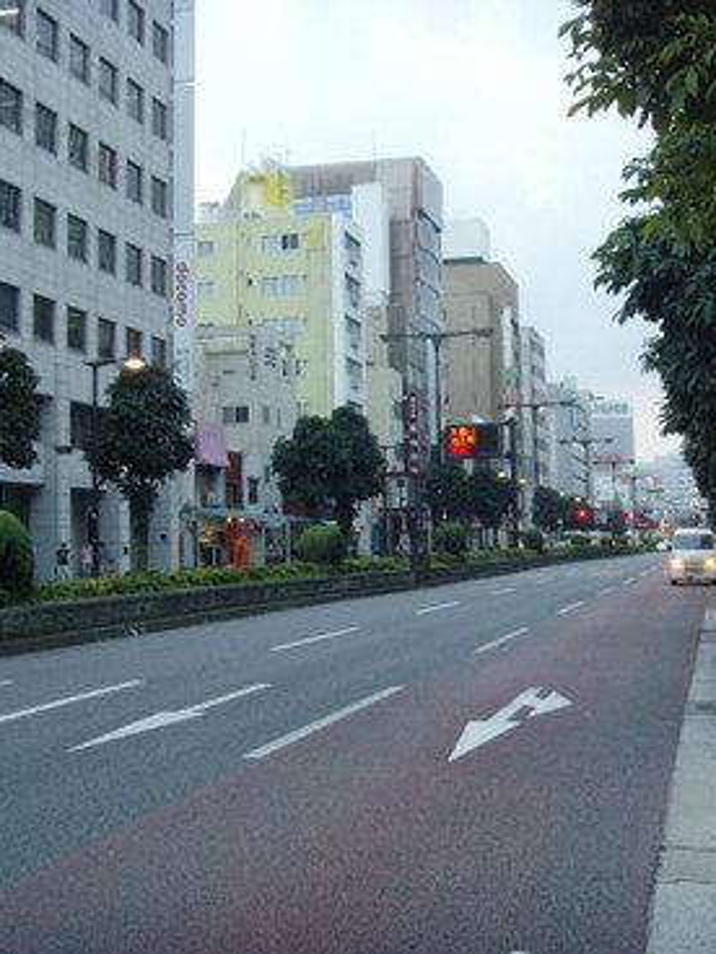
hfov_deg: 27.4
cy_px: 482
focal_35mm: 53
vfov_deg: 36.2
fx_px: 1462
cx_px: 438
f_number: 3.5
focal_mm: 6.6
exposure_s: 1/45
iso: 200
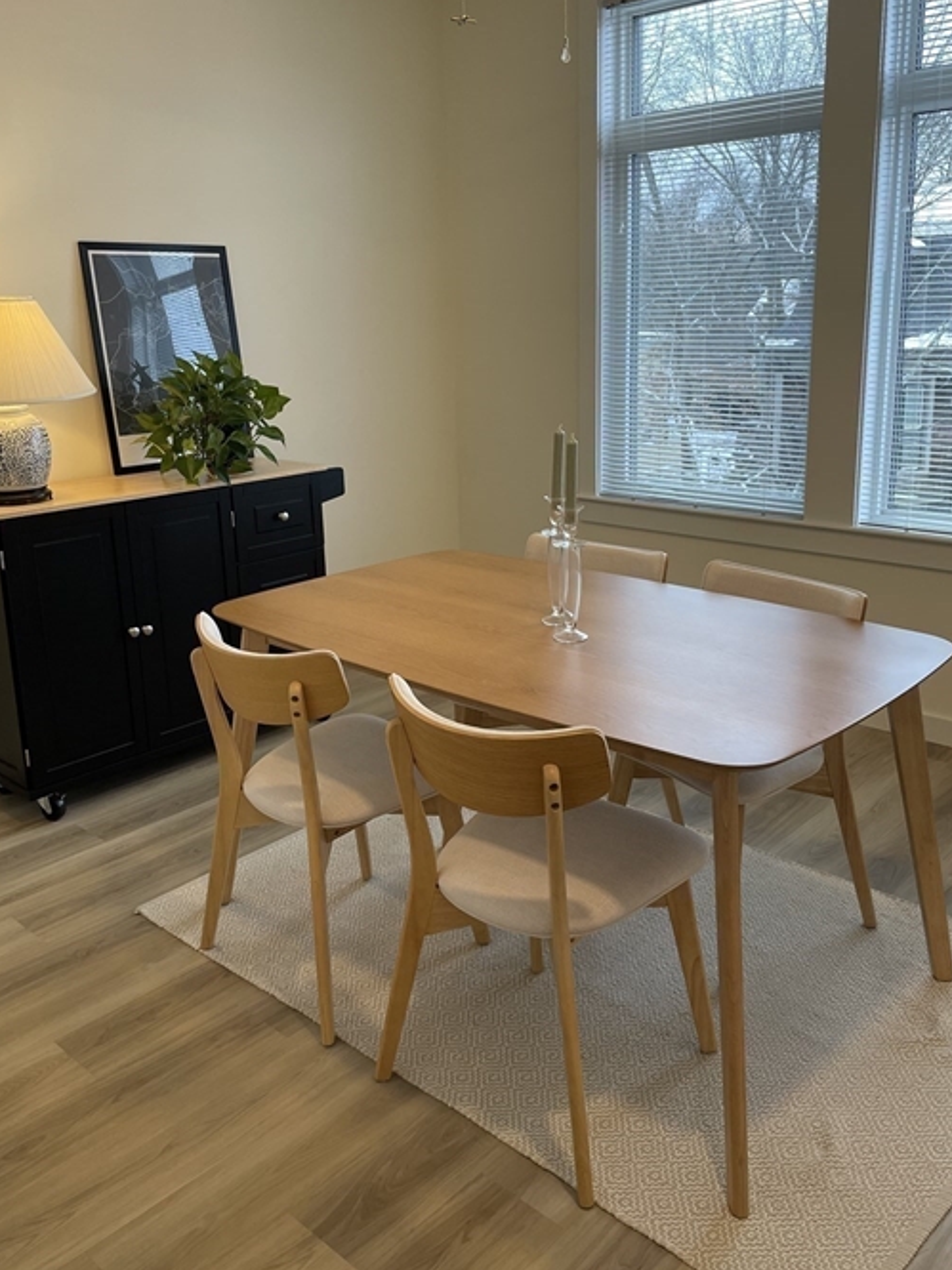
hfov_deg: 46.8
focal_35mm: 30
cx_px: 494
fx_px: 1101
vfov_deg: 59.8
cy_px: 564
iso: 80
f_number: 1.6
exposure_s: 1/120
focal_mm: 4.2
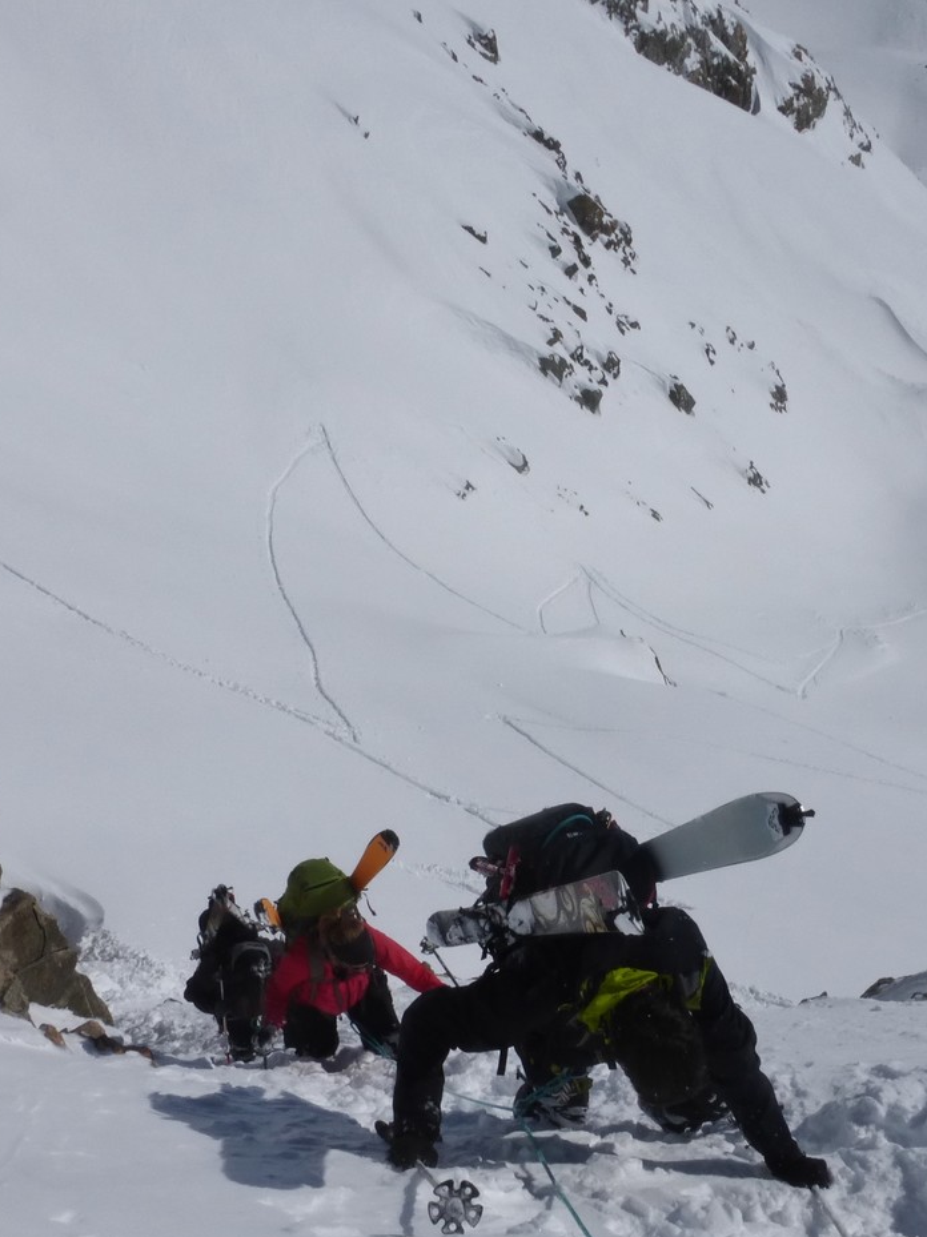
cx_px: 614
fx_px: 1501
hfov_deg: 34.0
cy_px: 756
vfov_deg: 44.5
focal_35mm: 42
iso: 100
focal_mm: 4.3
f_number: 6.3
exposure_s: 1/2000
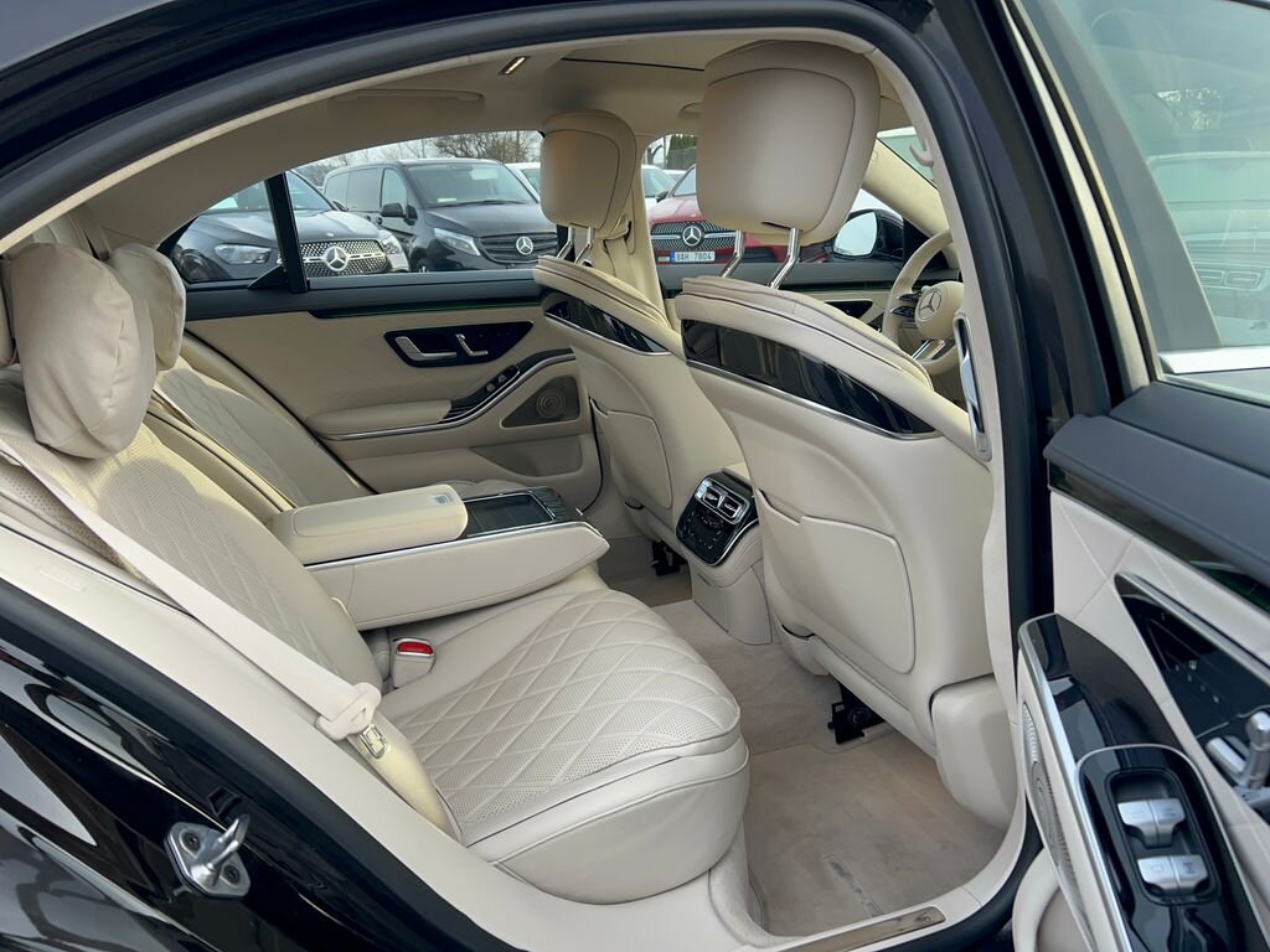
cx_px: 635
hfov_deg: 67.3
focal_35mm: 26
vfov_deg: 53.1
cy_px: 476
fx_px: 954
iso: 40
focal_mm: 5.7
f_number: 1.5
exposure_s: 1/274
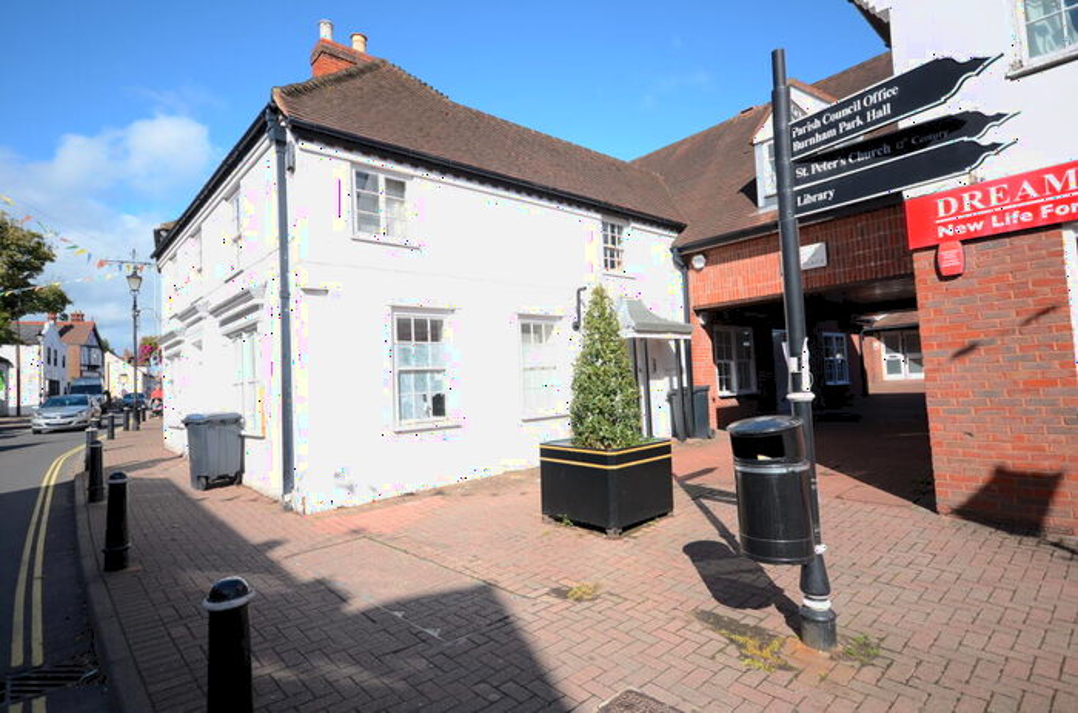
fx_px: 582
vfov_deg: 62.9
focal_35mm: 20
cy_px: 356
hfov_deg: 85.6
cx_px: 539
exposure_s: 1/320
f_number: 5.6
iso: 100
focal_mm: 13
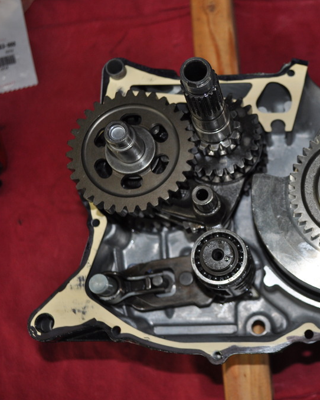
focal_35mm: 51
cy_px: 200
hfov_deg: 28.7
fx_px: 604
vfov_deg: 36.7
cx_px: 275
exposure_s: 1/60
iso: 320
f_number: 4
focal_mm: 24
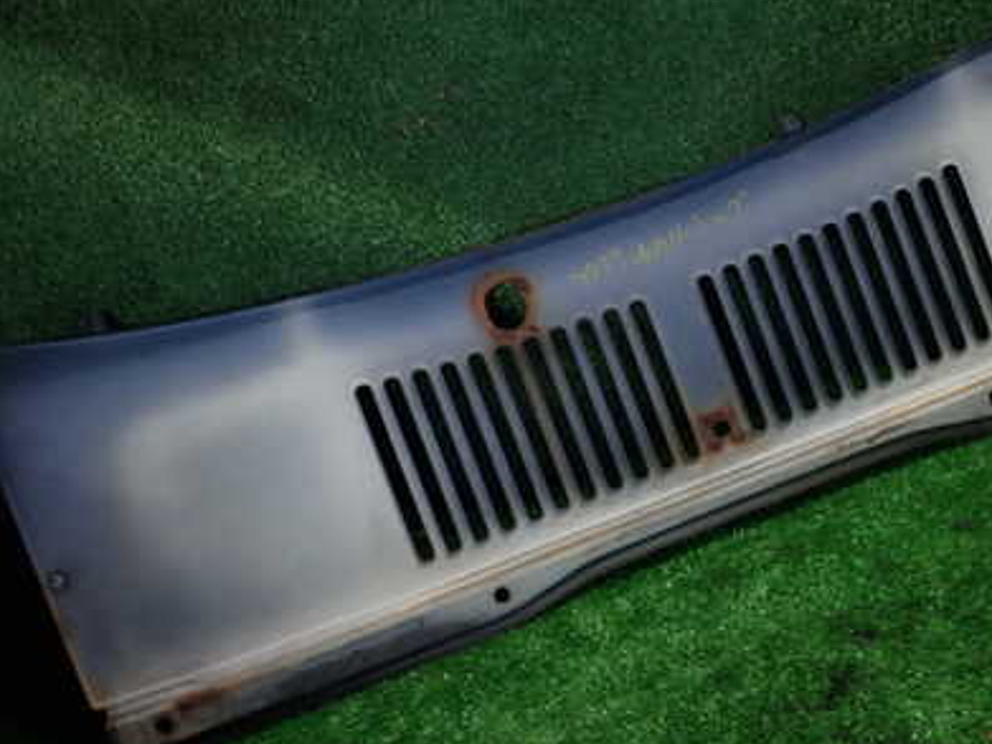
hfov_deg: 40.9
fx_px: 1318
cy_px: 368
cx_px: 637
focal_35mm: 46
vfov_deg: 31.5
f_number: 2.3
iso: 200
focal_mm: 5.4
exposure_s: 1/40
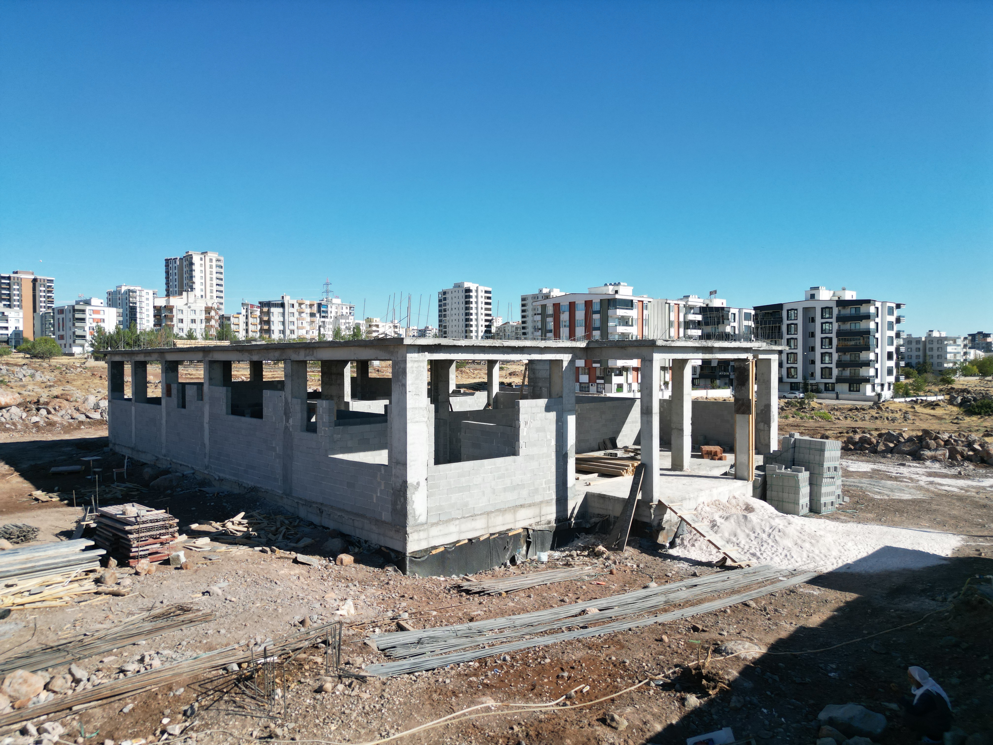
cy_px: 372
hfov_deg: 71.6
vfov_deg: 56.8
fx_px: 688
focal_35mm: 24
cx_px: 496
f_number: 1.7
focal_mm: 6.72
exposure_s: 1/3200
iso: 150
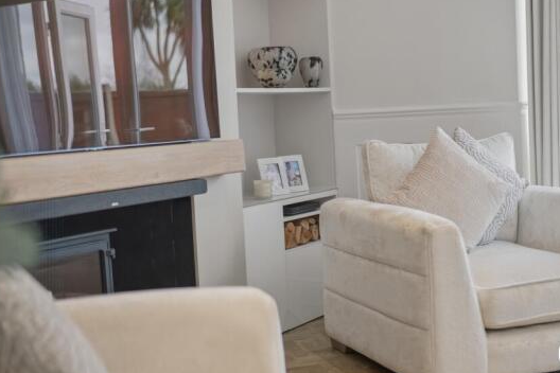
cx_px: 336
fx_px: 964
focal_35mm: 62
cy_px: 191
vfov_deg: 21.9
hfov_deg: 32.3
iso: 100
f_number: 1.8
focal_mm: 50
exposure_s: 1/80
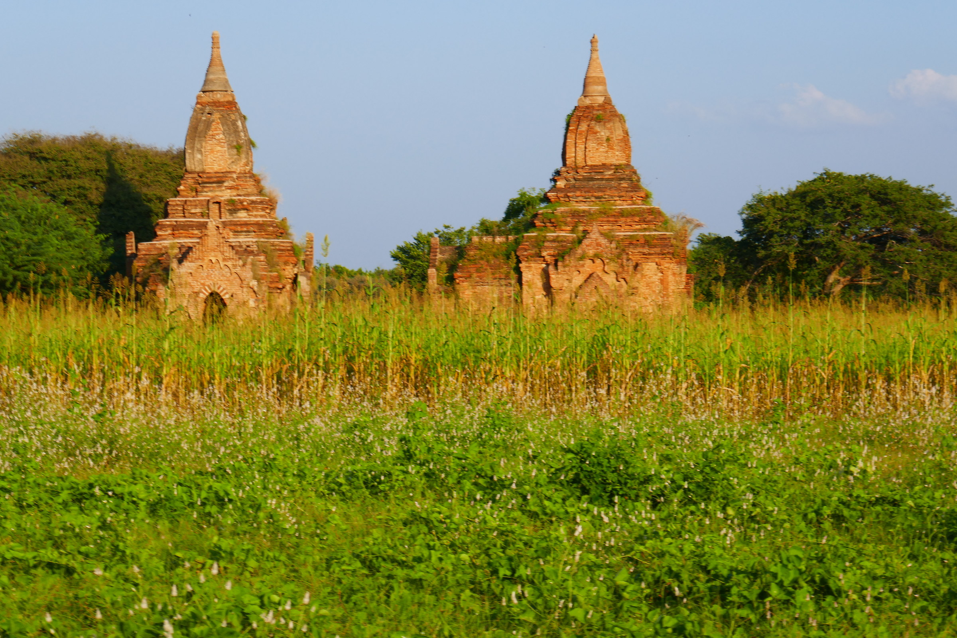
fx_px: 2897
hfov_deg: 18.8
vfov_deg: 12.6
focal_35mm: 109
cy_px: 319
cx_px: 478
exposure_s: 1/500
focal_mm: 39.6
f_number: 5.3
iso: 125
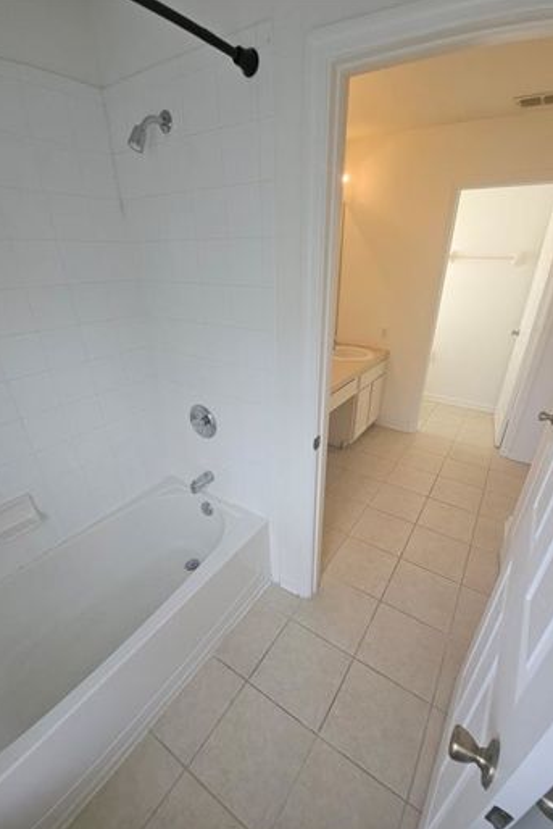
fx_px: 322
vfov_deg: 104.2
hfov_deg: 81.2
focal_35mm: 14
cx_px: 286
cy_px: 423
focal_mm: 1.7
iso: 50
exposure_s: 1/60
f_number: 2.2
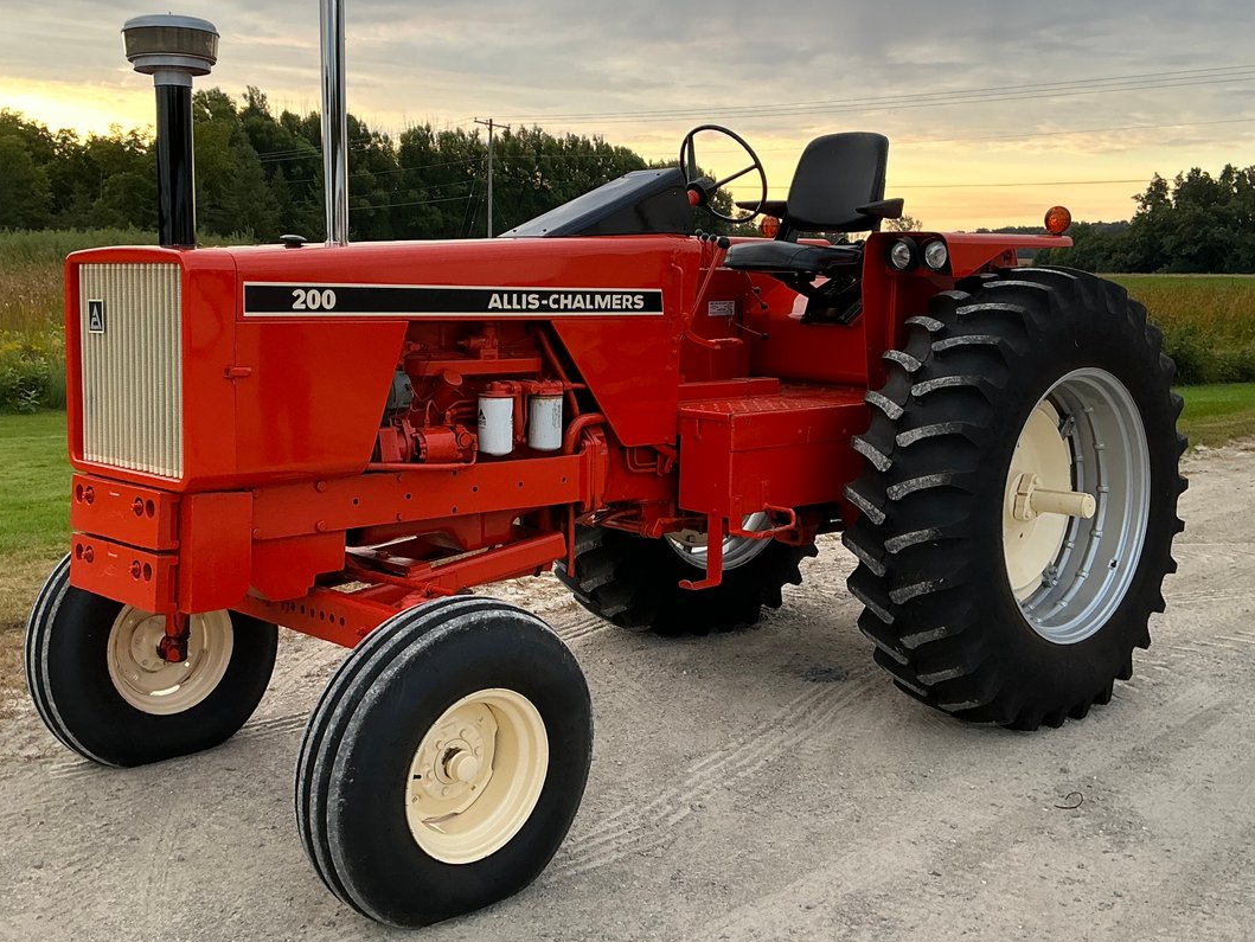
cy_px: 425
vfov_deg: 35.9
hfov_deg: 46.8
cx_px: 606
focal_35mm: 40
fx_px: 1451
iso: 20
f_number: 1.8
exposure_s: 1/159
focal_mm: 3
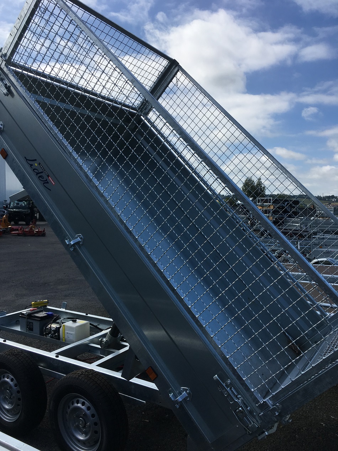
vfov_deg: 61.7
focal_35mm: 29
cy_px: 226
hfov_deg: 48.2
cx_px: 169
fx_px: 377
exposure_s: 1/1923
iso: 25
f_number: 2.2
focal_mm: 4.15
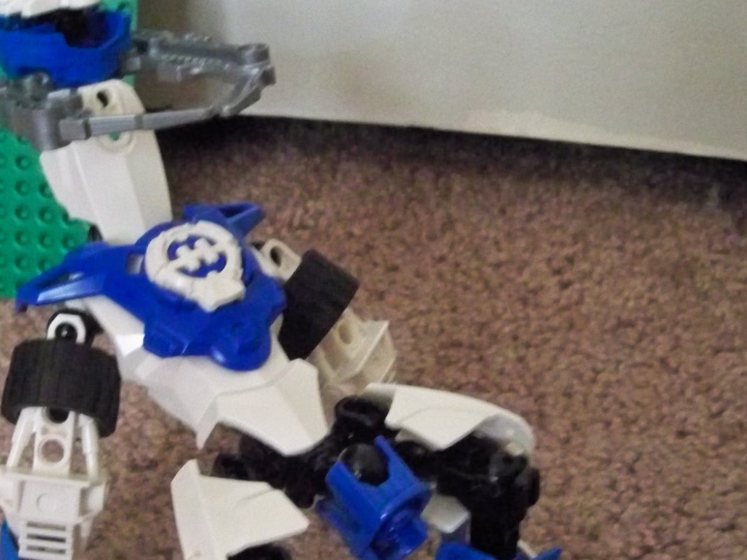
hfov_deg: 33.0
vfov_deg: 25.1
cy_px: 380
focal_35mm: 58
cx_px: 274
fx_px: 1252
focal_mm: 6.2
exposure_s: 1/8
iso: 1600
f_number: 3.5
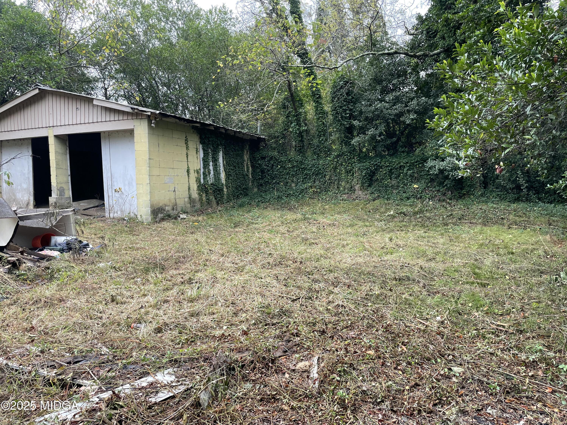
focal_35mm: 26
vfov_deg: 53.1
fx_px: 426
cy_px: 212
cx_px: 284
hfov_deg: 67.3
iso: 64
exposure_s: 1/121
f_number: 1.6
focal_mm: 4.2
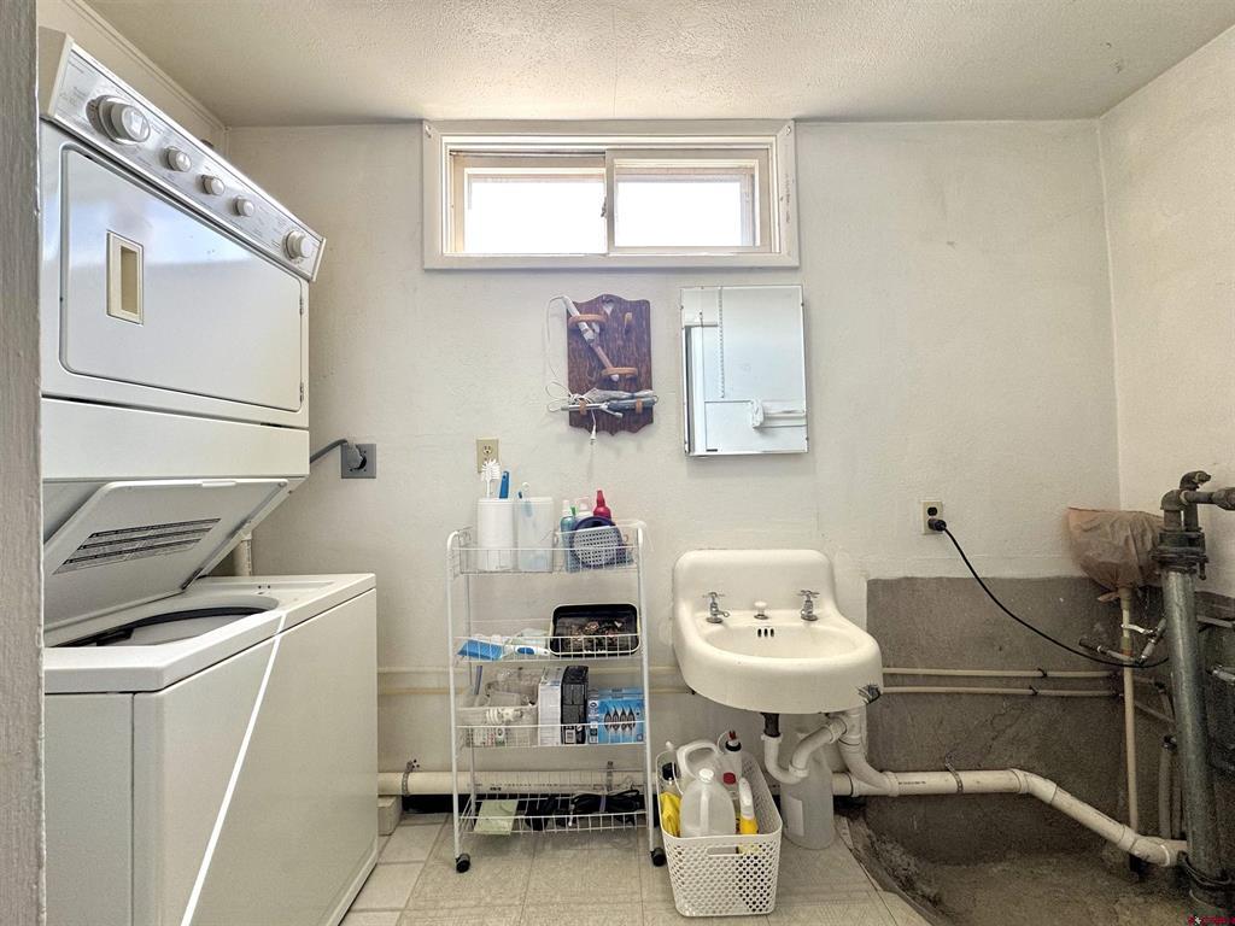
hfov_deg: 102.1
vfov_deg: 85.7
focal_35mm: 14
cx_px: 618
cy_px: 463
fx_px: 499
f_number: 2.2
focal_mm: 2.22
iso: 100
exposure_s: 1/120
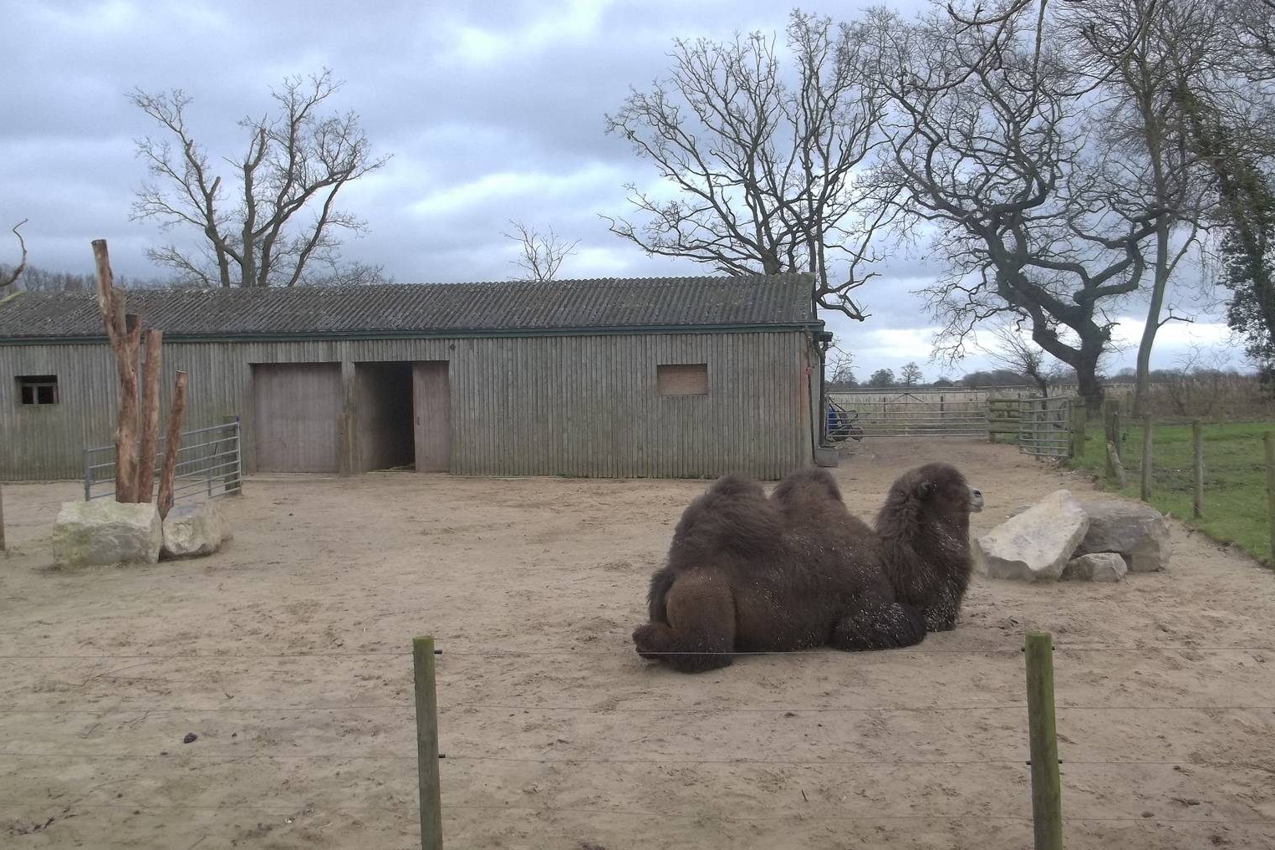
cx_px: 657
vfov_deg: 36.8
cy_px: 489
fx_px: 1275
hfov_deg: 53.1
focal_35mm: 36
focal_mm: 5.9
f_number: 3.3
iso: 80
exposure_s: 1/60
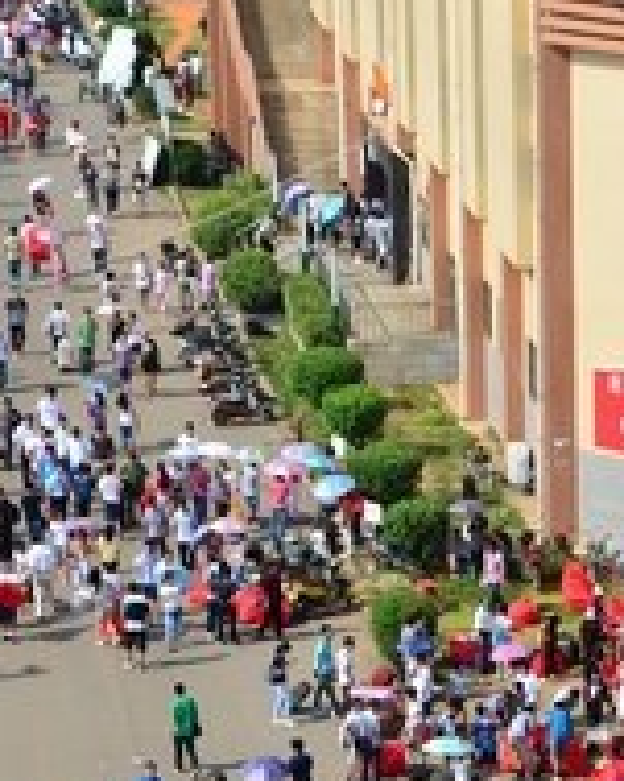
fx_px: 4320
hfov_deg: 8.1
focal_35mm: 187
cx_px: 942
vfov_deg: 10.3
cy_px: 671
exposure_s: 1/400
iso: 125
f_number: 8
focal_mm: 42
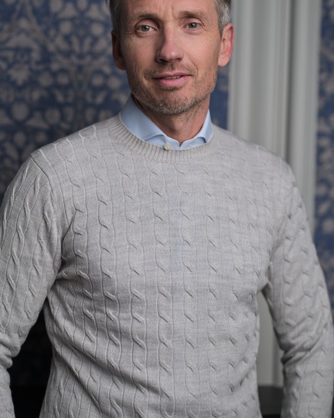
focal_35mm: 78
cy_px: 173
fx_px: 964
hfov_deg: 19.7
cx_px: 169
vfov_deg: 24.4
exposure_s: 1/160
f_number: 2.5
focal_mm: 80
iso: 125
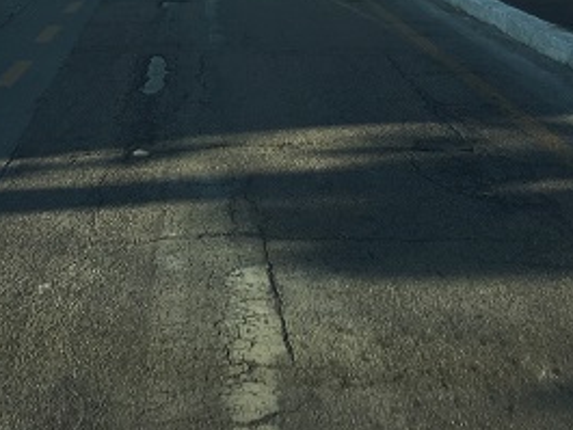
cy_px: -77
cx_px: 119
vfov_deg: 19.6
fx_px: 1176
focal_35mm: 71
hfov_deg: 26.9
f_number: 2.2
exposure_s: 1/938
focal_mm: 4.15
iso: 25
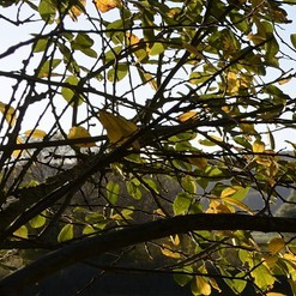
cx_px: 949
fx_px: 1277
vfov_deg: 11.8
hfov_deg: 9.5
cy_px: 600
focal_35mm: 132
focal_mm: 24
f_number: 11
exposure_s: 1/160
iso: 200
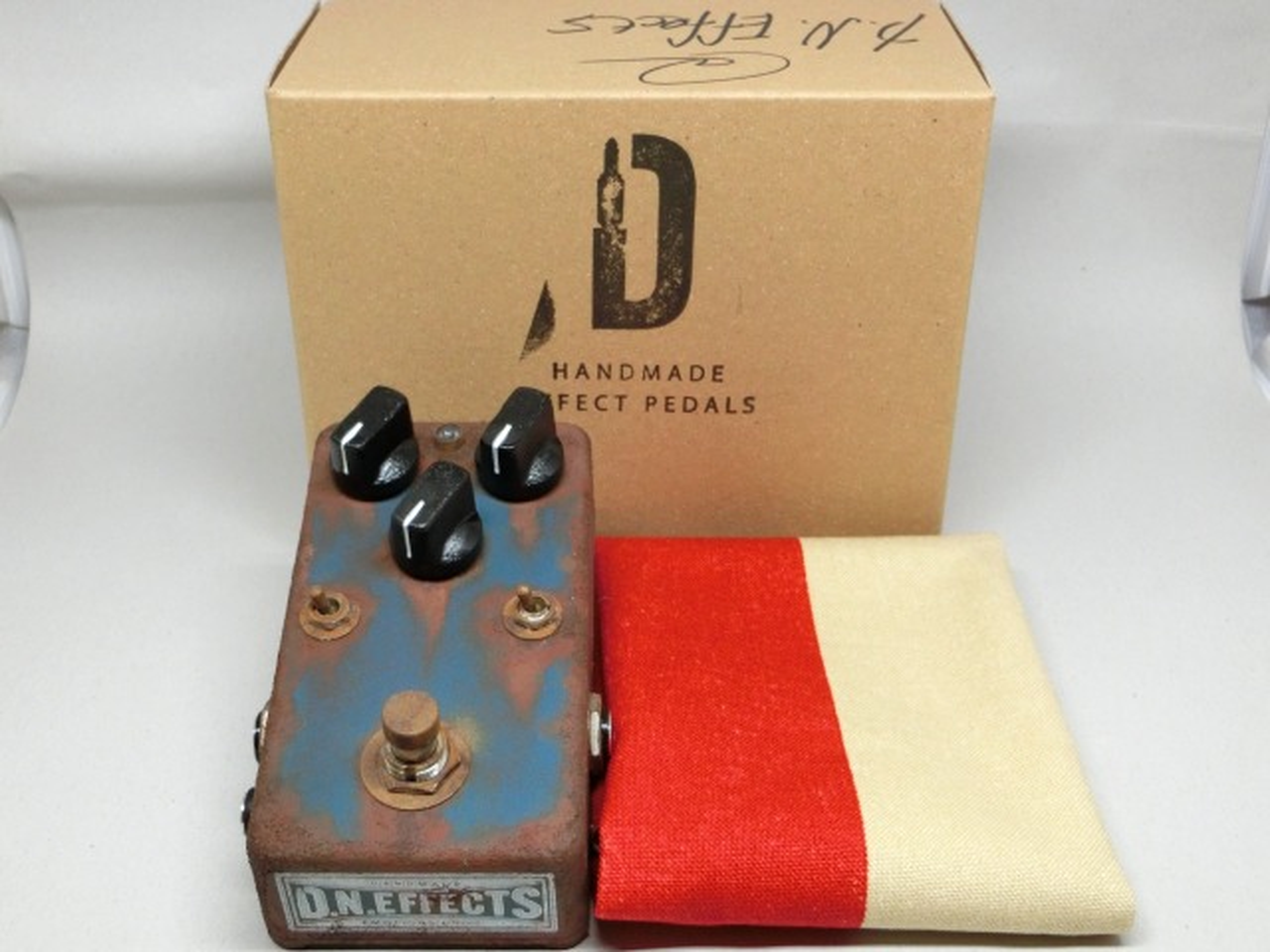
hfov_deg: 42.1
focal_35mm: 45
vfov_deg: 32.2
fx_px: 1651
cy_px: 476
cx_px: 635
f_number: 4.4
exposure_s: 1/125
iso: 250
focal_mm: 8
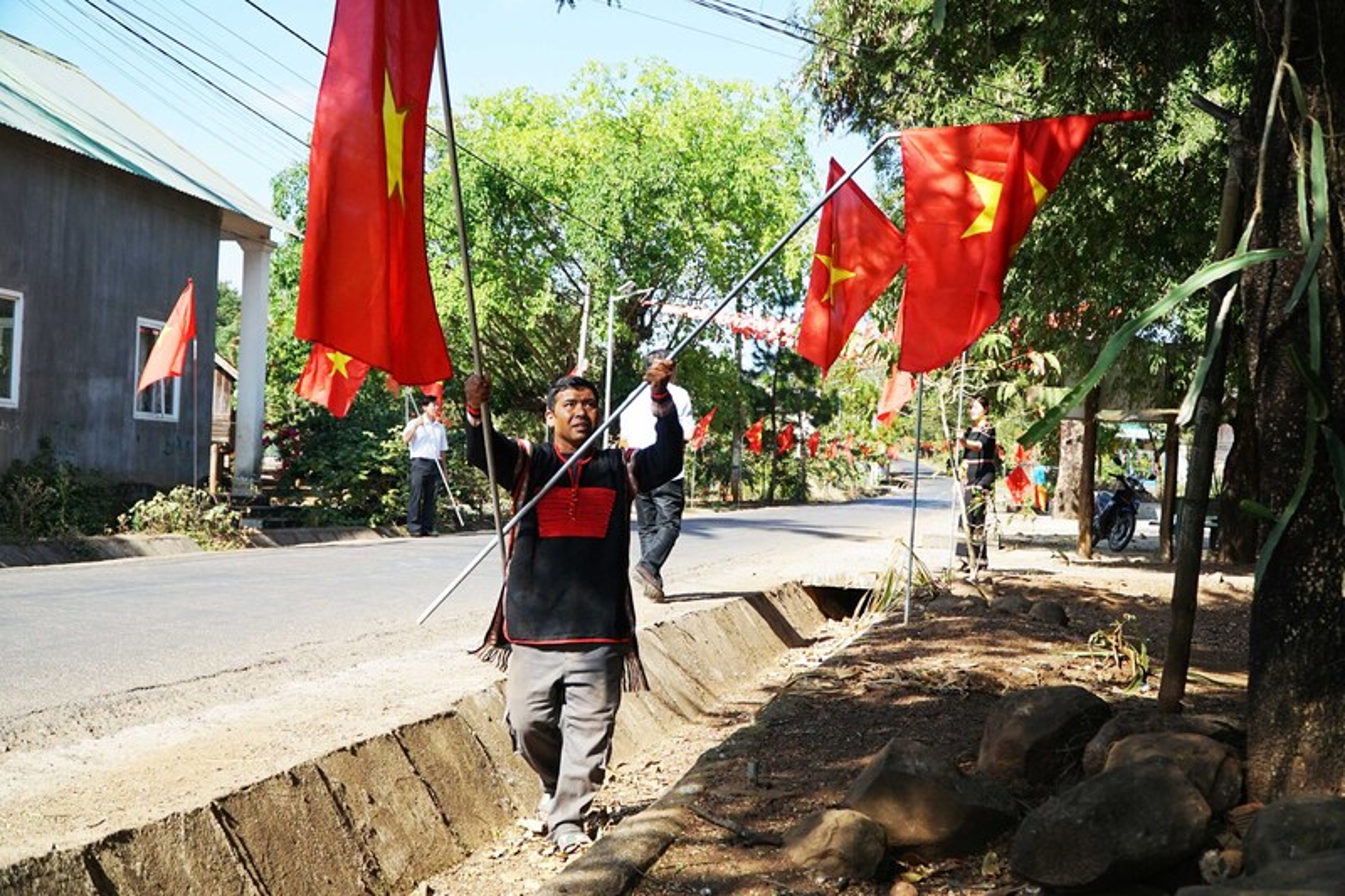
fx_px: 1382
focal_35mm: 37
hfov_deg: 51.9
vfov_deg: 35.9
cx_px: 672
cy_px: 448
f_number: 4
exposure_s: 1/2000
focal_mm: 25
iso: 320
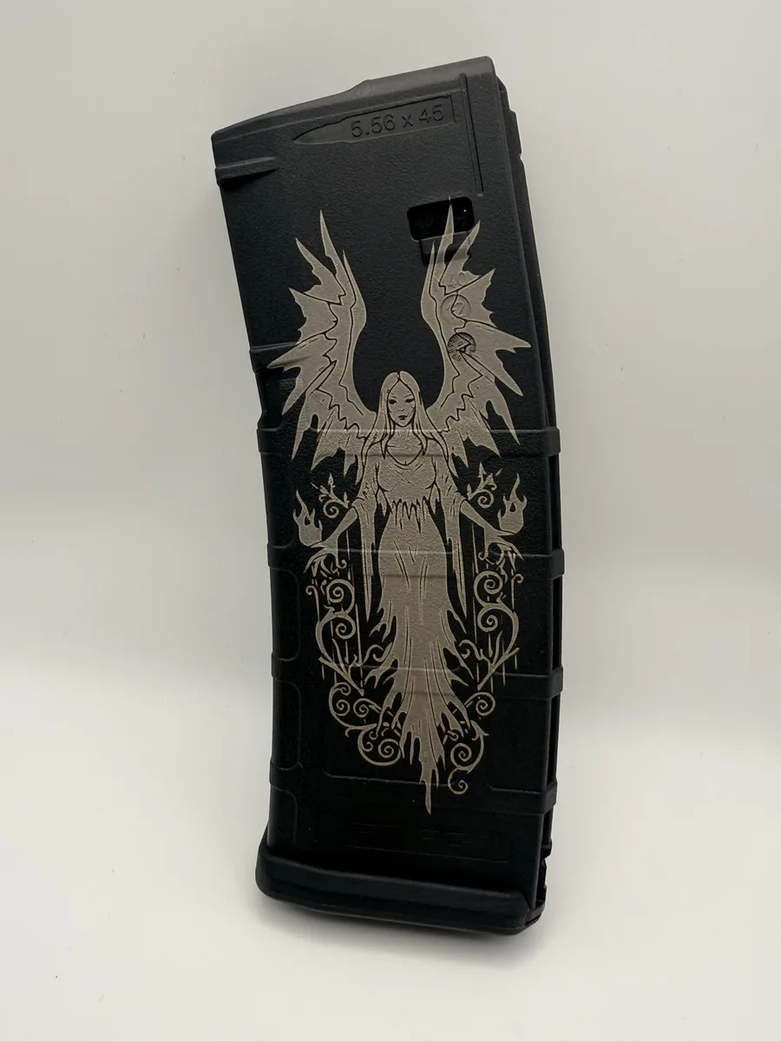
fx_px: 722
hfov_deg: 56.8
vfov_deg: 71.6
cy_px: 521
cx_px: 390
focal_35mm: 24
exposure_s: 1/99
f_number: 2.2
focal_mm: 2.22
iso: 50
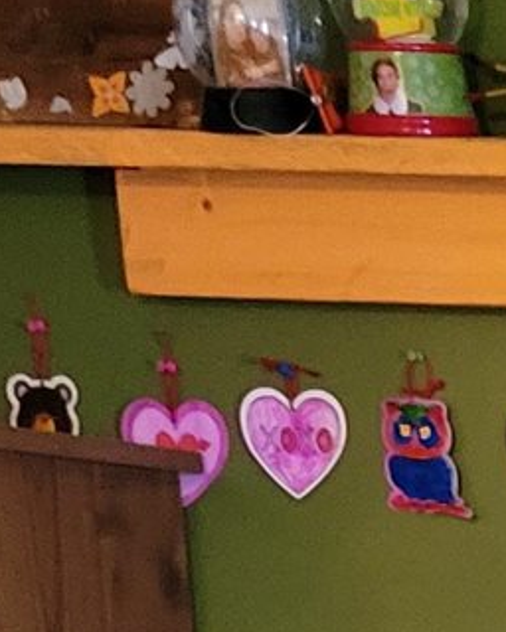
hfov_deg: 7.5
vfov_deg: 8.7
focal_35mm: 183
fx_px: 3426
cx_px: 1443
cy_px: 1920
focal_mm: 5.4
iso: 500
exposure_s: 1/40
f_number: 1.8
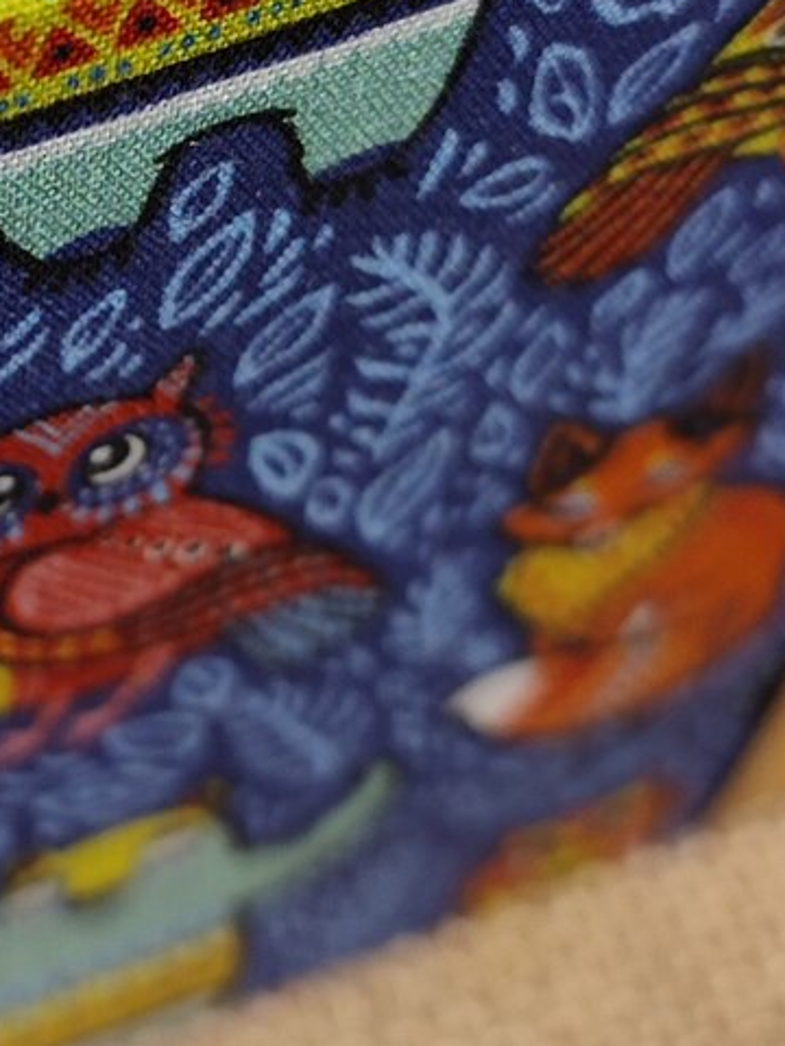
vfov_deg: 23.7
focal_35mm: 80
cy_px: 76
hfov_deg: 17.8
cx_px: -81
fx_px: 2419
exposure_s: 1/33
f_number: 1.9
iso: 290
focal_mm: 6.04
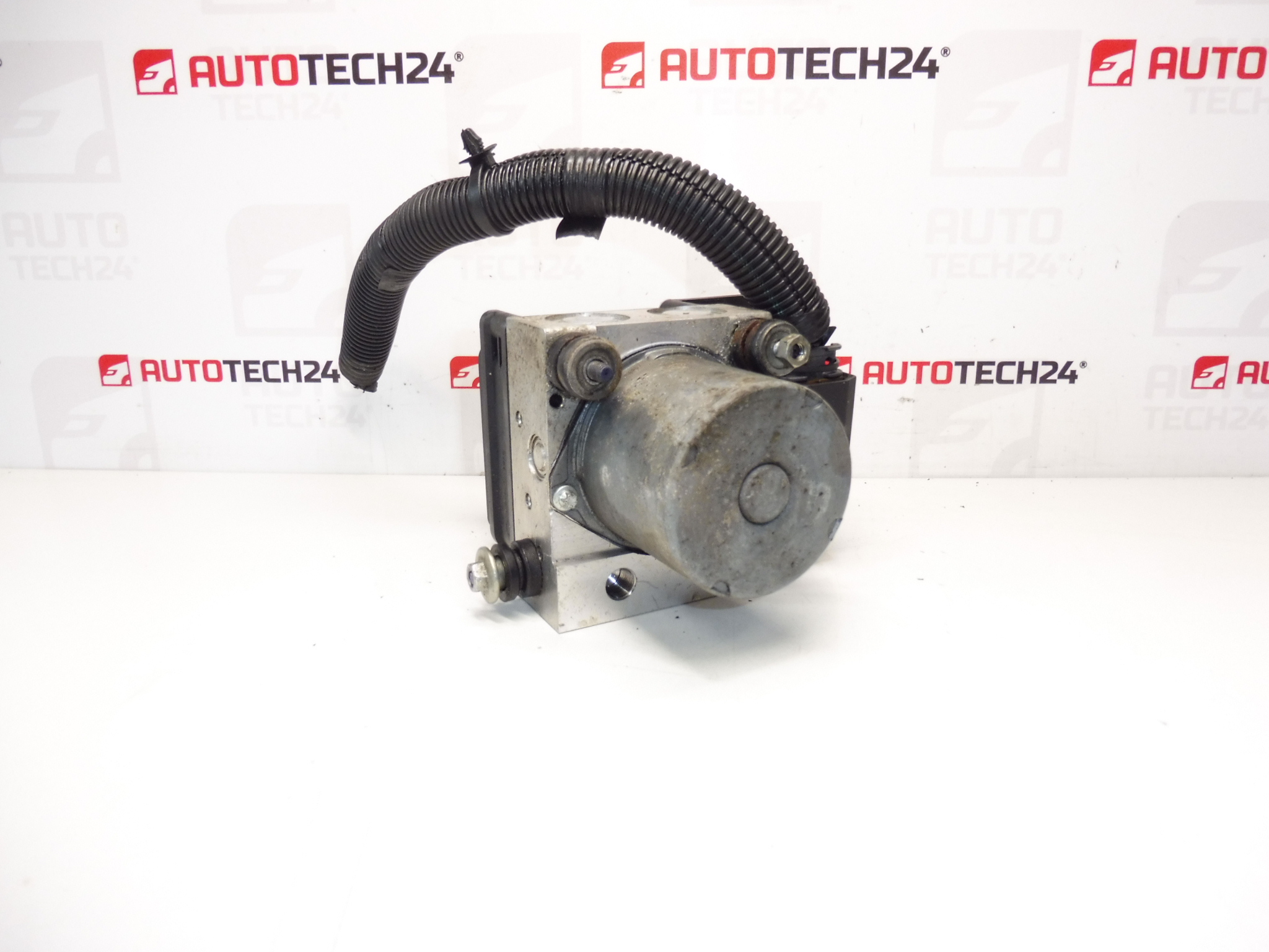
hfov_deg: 71.6
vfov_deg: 56.8
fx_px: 880
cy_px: 476
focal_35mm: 24
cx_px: 634
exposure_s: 1/80
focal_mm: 4.3
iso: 200
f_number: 3.5
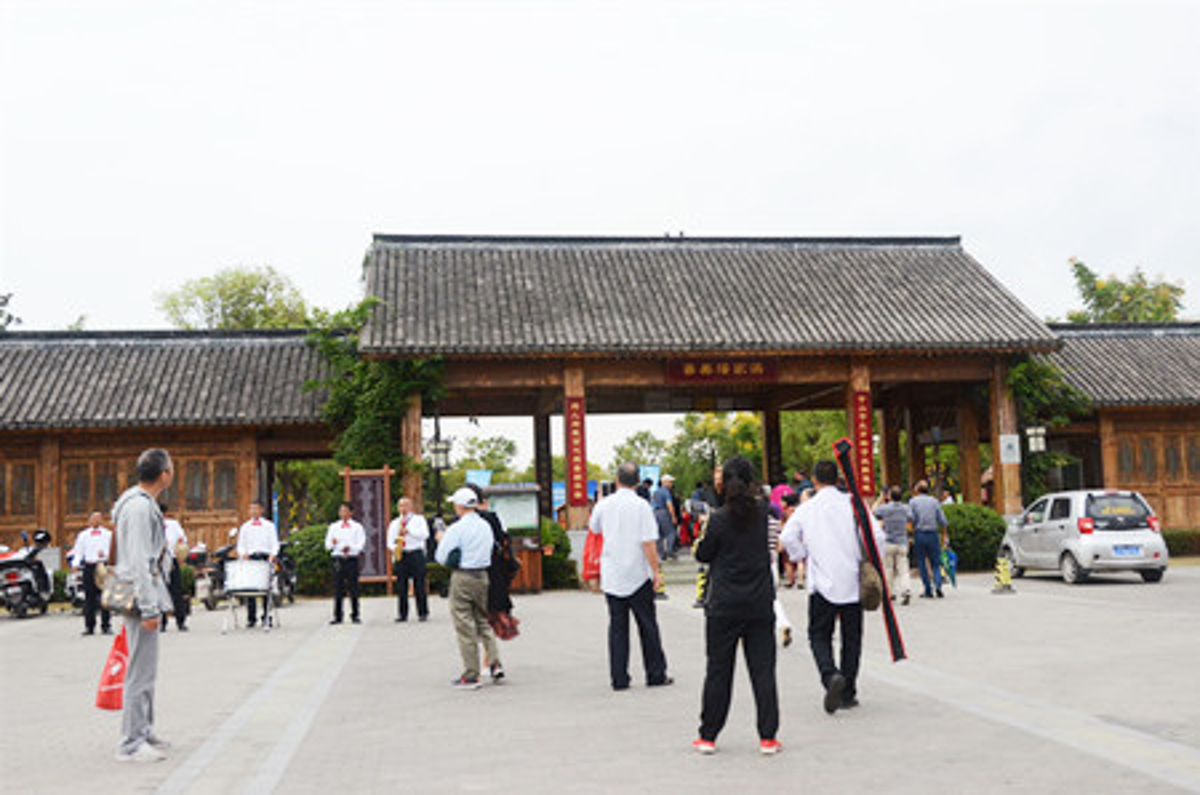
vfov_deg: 36.7
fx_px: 1197
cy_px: 398
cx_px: 600
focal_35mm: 36
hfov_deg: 53.2
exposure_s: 1/1250
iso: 1100
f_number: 5.6
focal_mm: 24
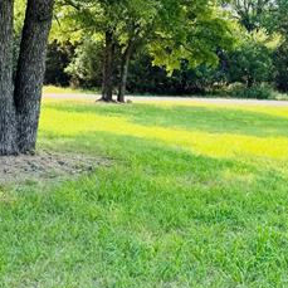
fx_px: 668
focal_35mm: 71
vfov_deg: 23.8
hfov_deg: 24.3
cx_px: 116
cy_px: 40
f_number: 1.78
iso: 80
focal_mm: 6.76
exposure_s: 1/707
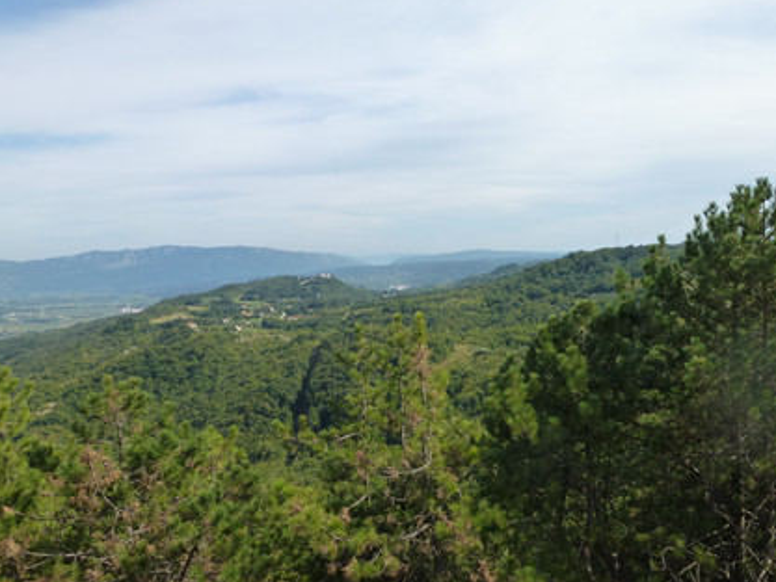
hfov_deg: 59.9
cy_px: 310
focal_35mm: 30
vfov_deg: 46.8
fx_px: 673
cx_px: 421
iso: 160
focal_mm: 4.3
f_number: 4
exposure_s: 1/800
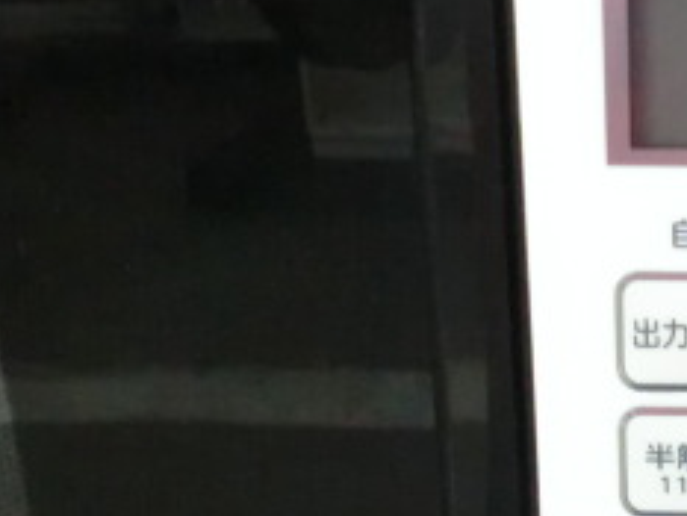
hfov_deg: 21.1
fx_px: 1747
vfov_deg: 16.5
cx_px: 767
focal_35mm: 88
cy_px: 495
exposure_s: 1/40
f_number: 3.5
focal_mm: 5.8
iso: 800
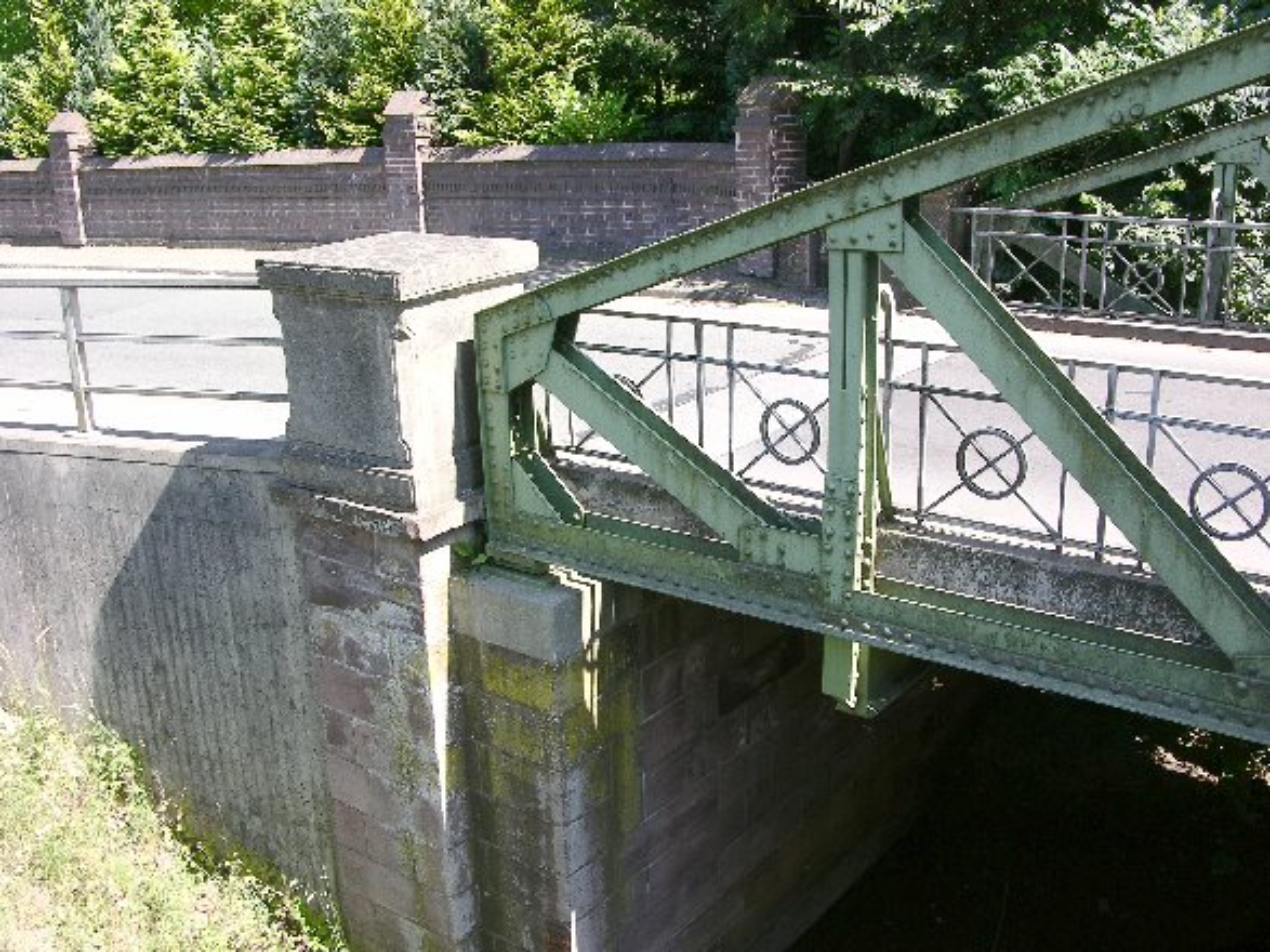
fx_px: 1284
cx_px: 635
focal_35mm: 35
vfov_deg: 40.7
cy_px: 476
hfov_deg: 52.6
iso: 50
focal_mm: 8.9
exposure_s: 1/62.9
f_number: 5.6
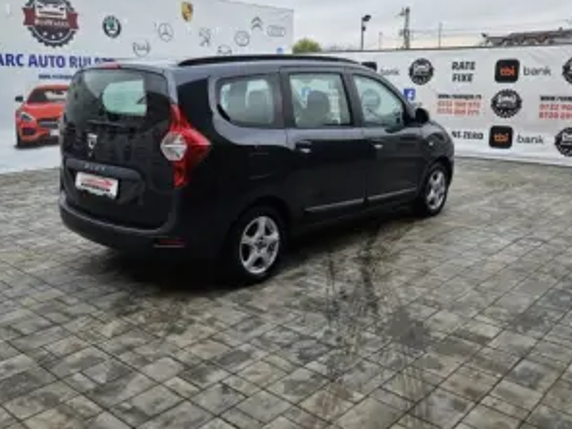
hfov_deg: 63.3
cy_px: 195
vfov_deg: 49.7
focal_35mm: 28
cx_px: 261
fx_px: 463
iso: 40
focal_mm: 5.4
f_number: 1.8
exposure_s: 1/719
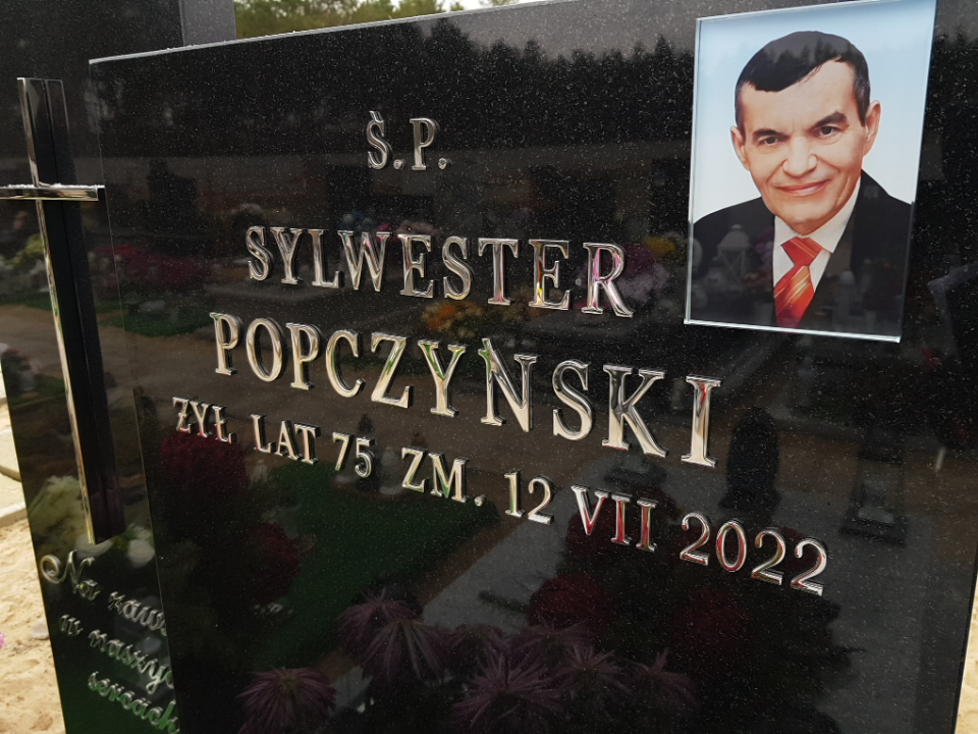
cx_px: 489
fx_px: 735
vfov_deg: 53.1
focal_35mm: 26
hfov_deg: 67.3
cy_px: 367
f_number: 1.7
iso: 50
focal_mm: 4.2
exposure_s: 1/100
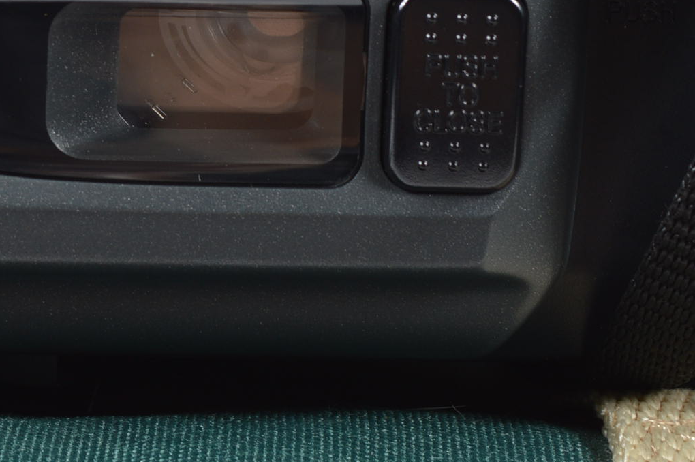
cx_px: -25
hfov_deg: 11.5
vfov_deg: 7.6
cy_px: -205
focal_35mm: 177
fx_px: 3414
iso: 100
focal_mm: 40
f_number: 9
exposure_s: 1/125
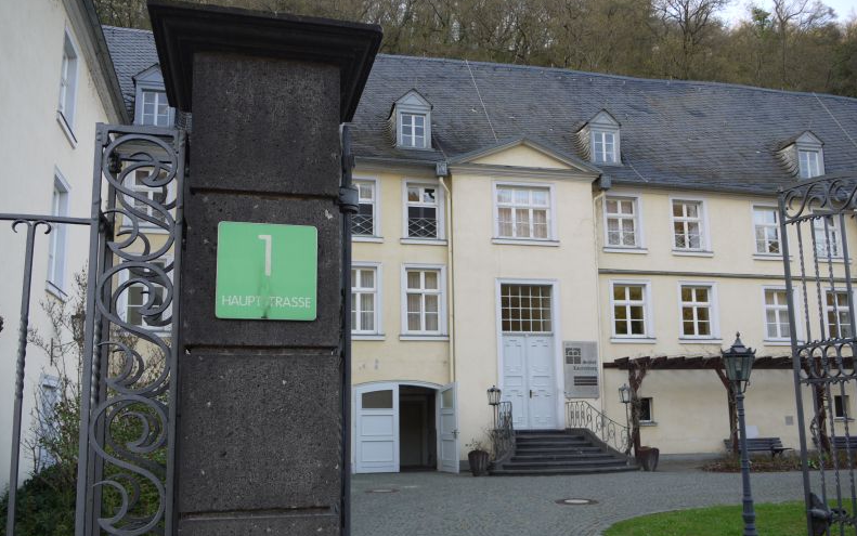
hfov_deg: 62.9
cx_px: 426
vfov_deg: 41.7
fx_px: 701
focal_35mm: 30
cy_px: 317
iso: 100
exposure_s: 1/100
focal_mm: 14
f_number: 4
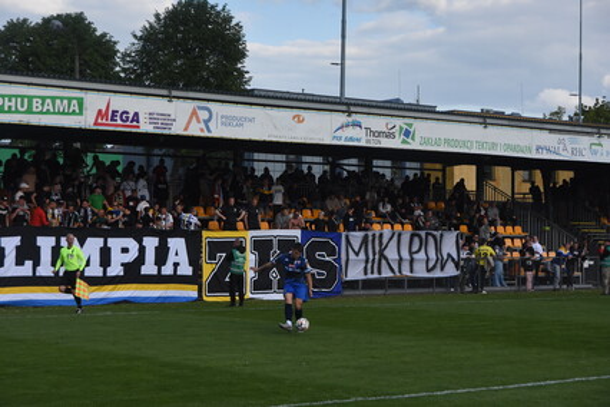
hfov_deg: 27.0
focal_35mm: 75
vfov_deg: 18.2
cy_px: 204
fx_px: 1271
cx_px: 305
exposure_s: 1/5000
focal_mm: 50
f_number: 4
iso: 1000
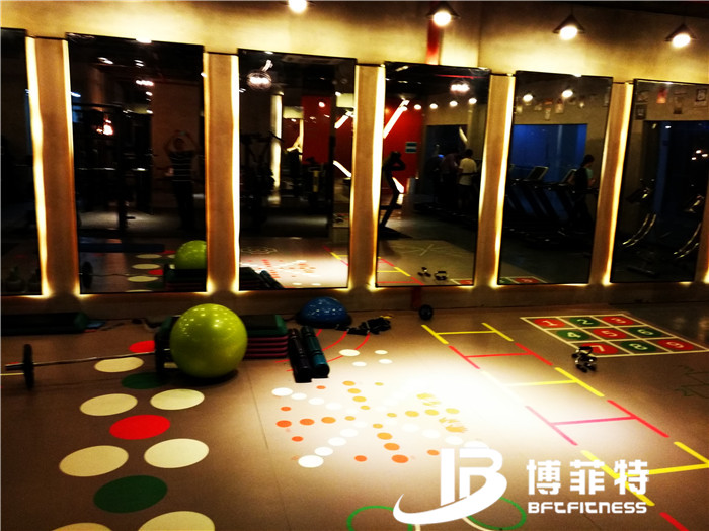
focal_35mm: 30
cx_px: 354
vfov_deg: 46.8
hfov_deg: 60.0
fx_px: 614
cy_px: 266
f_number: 2
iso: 562
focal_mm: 4.12
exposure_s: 1/25
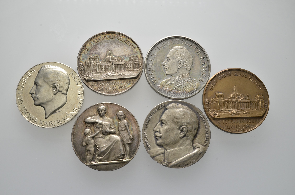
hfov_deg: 41.2
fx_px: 393
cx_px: 148
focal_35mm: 48
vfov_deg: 28.0
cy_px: 98
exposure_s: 1/125
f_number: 14
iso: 400
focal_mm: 32
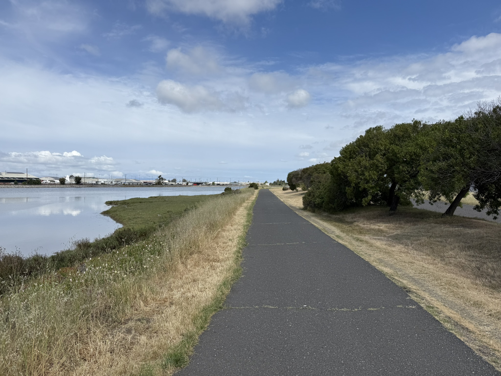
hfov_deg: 71.6
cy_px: 188
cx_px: 250
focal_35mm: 24
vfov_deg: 56.8
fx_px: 347
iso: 80
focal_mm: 6.76
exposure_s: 1/8130
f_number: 1.78
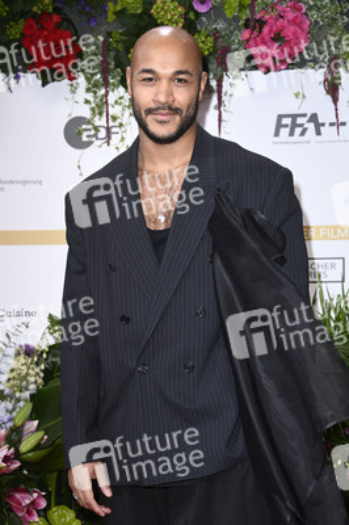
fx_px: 1427
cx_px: 174
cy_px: 262
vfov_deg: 20.8
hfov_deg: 13.9
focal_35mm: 98
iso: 500
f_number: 5.6
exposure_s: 1/250
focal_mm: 98
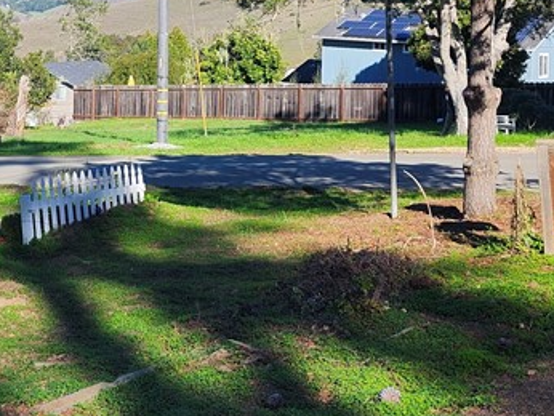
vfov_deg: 20.6
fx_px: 1089
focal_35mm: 68
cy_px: -50
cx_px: 67
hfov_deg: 27.6
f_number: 1.8
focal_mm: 5.54
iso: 25
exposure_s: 1/1151
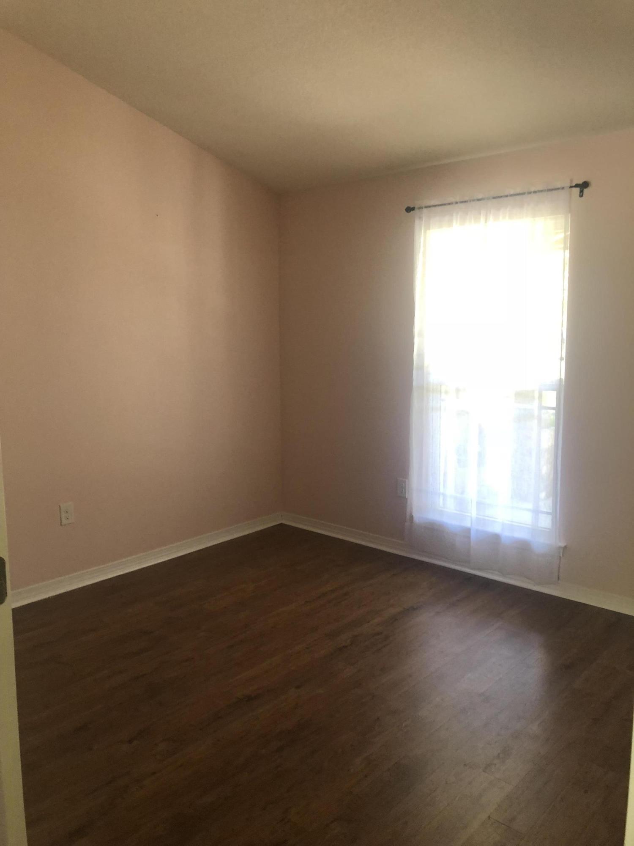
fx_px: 684
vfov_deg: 63.4
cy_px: 423
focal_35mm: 28
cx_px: 317
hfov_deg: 49.7
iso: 40
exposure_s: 1/24
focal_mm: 3.99
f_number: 1.8
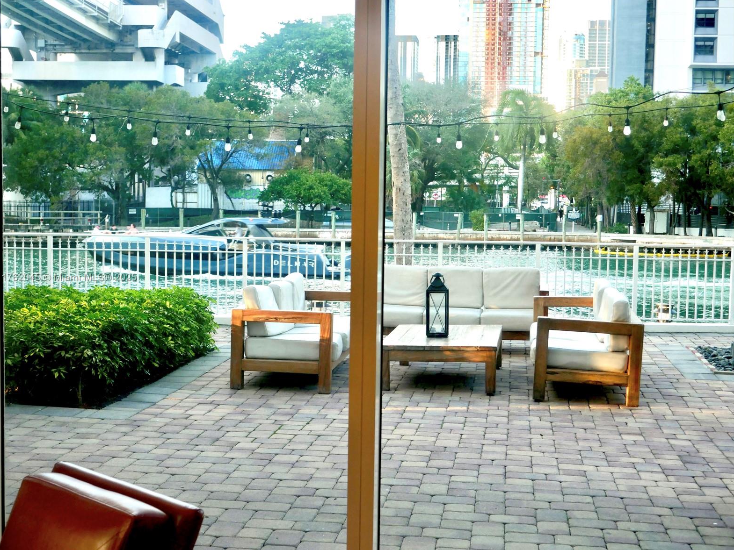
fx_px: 1124
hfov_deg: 36.2
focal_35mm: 53
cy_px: 278
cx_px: 361
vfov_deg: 27.5
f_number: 5.3
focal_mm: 26
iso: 320
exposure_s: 1/60
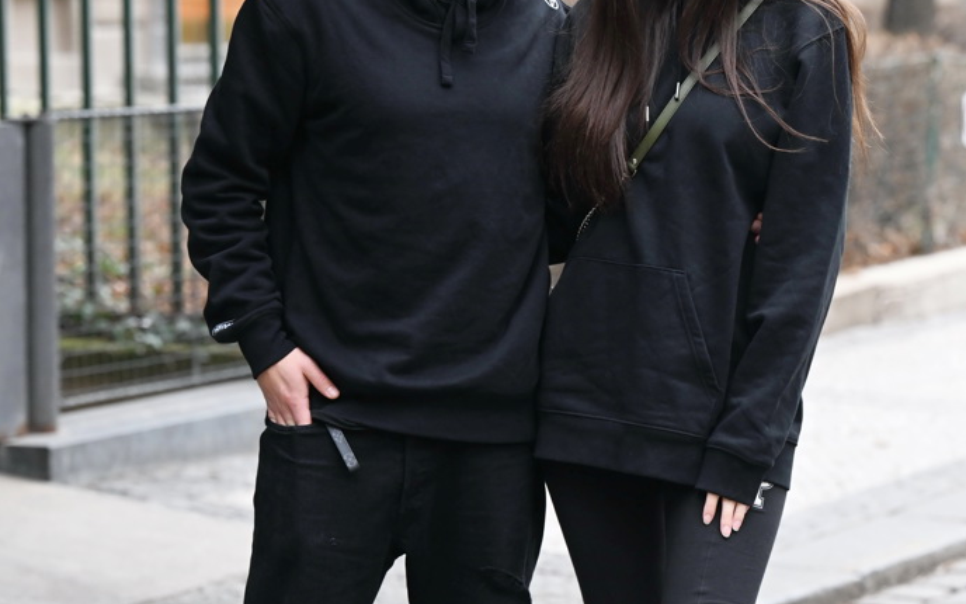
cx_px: 483
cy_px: 429
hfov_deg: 13.0
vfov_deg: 8.1
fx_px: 4239
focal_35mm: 161
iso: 1250
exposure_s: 1/400
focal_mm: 105
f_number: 4.5
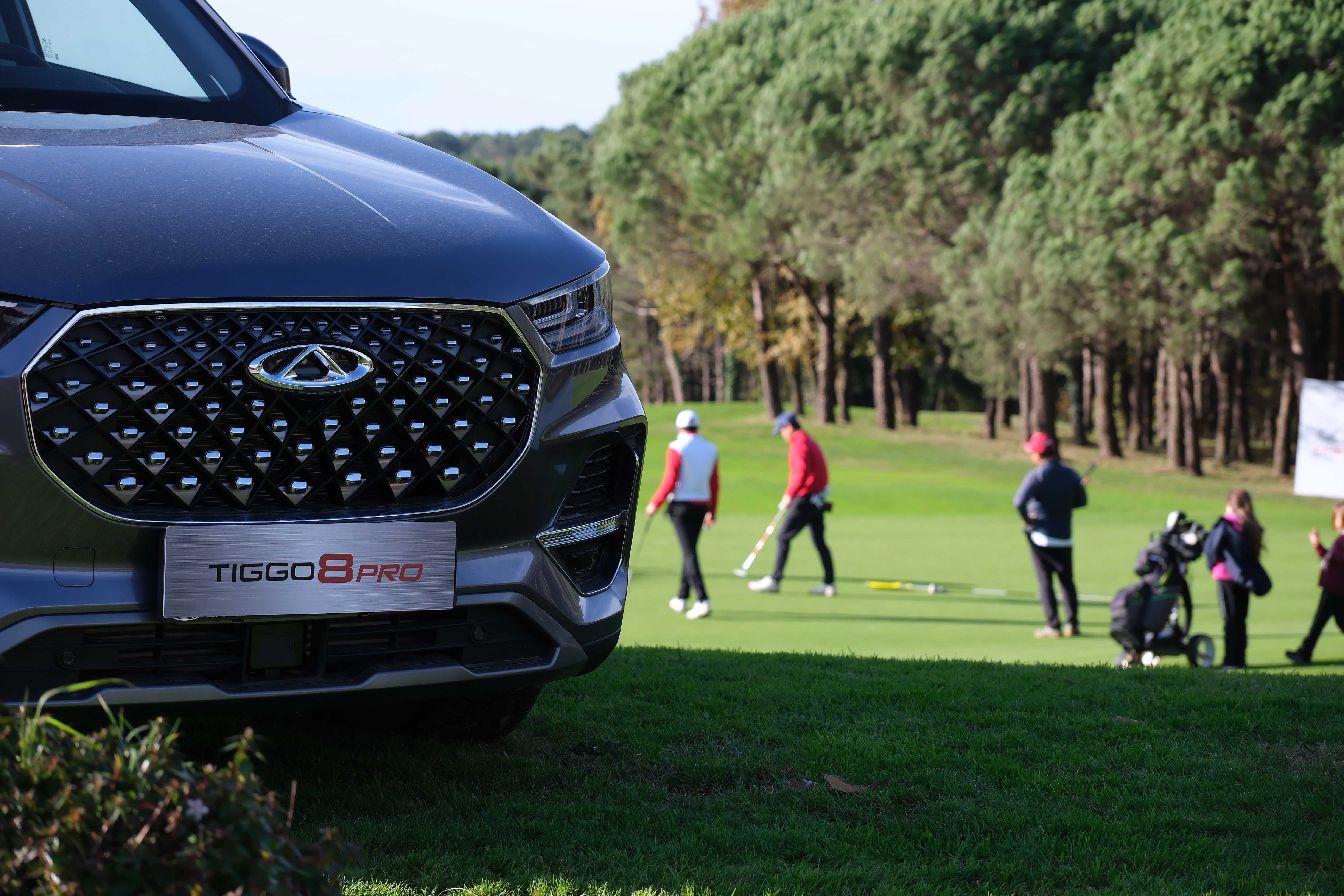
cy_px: 448
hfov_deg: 19.5
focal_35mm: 105
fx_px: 3920
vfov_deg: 13.0
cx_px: 672
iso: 250
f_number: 5
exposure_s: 1/500
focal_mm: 70
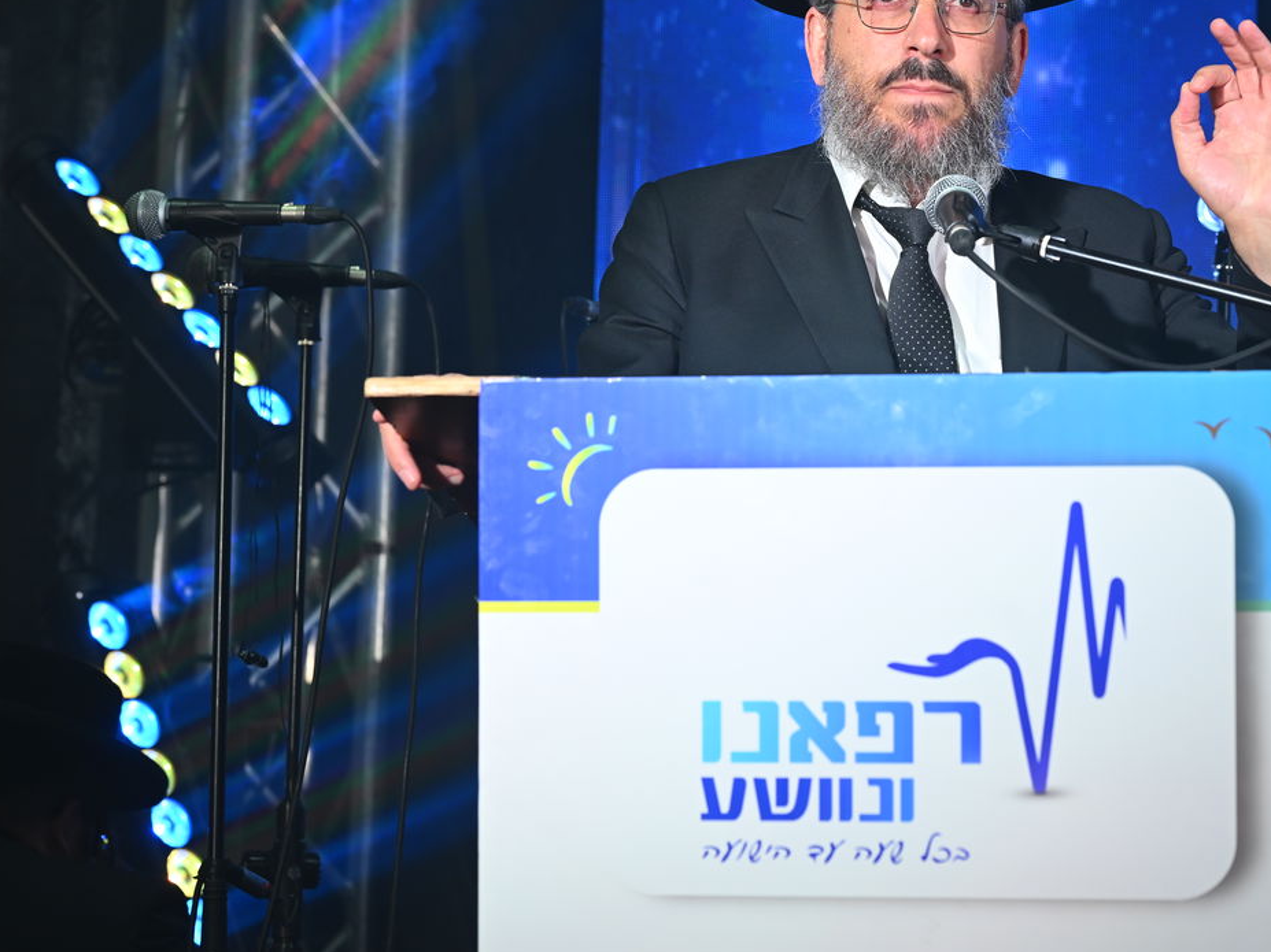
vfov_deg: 14.0
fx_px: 3892
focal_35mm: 106
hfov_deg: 18.5
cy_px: 392
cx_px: 836
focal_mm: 73
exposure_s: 1/200
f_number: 4.5
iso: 500
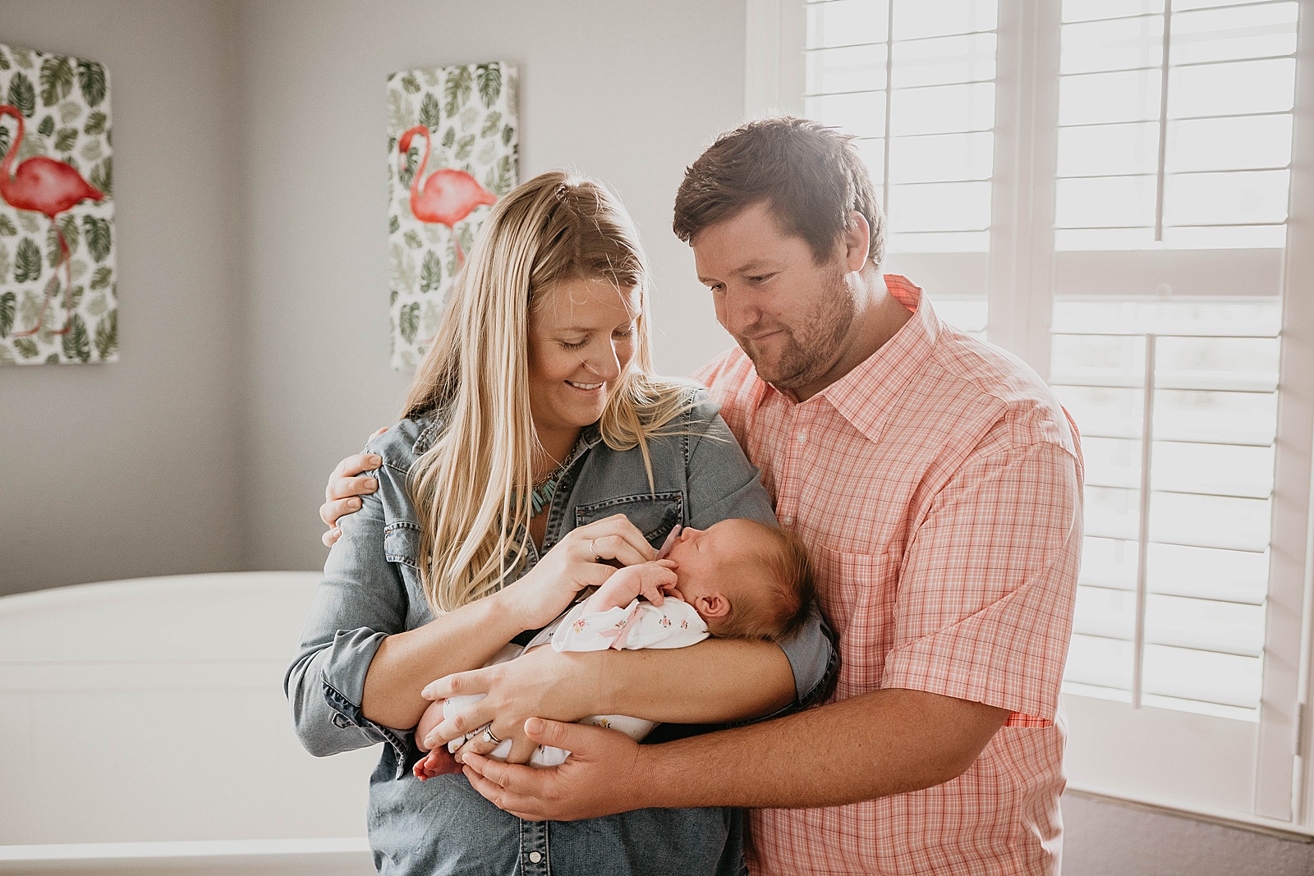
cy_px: 438
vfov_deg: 37.9
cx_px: 657
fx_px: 1278
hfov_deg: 54.4
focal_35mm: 35
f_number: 2.5
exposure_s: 1/125
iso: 1000
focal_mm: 35
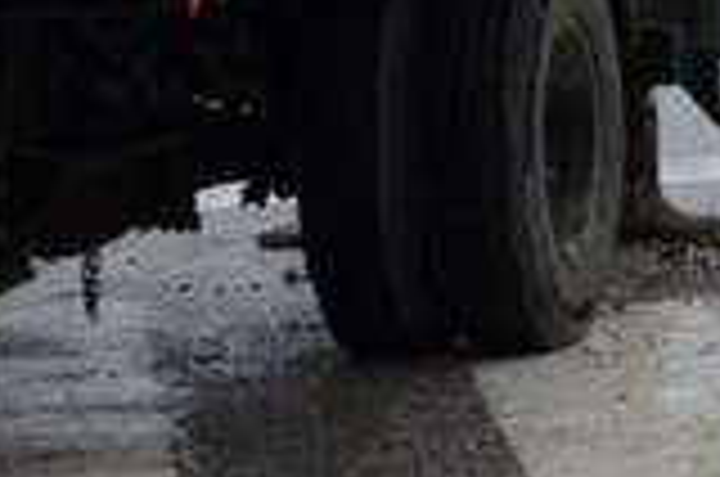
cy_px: -162
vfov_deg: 3.6
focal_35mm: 381
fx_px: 7605
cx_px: 1138
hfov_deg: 5.4
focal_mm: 70
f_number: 5.6
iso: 200
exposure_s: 1/125
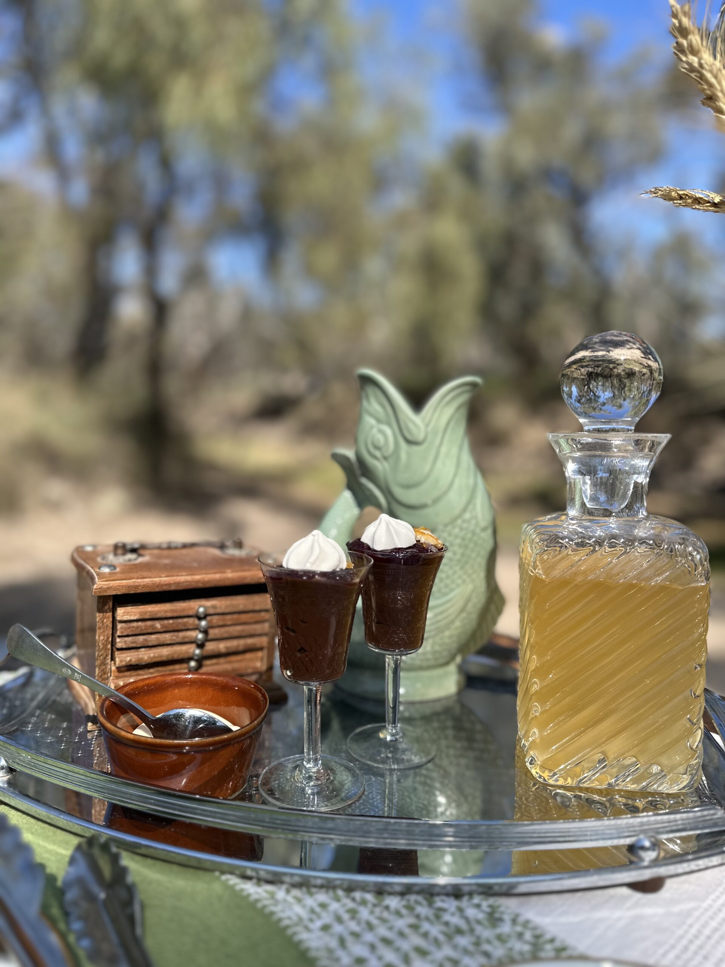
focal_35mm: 24
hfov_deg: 56.8
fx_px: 670
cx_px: 362
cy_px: 484
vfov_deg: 71.6
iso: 80
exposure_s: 1/2809
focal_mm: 6.86
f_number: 1.78
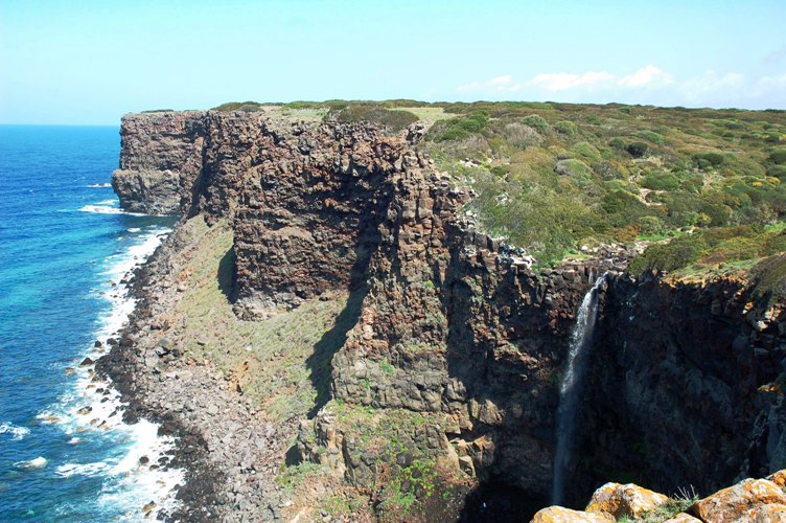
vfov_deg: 36.8
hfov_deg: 53.2
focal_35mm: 36
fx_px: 785
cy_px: 262
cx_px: 393
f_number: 7.1
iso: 200
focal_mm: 24
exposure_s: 1/200
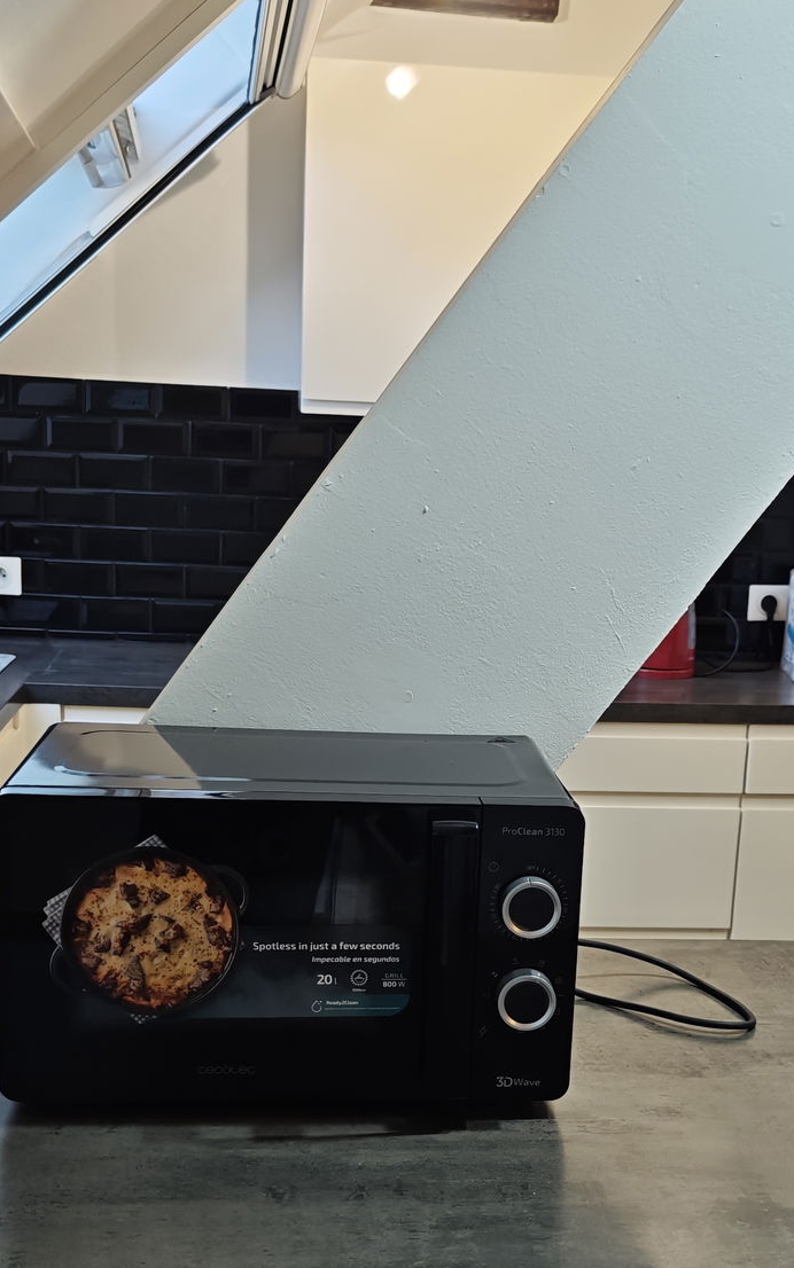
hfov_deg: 27.4
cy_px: 871
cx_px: 467
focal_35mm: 47
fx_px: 1626
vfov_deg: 41.9
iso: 125
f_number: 1.62
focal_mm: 6.55
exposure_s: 1/100
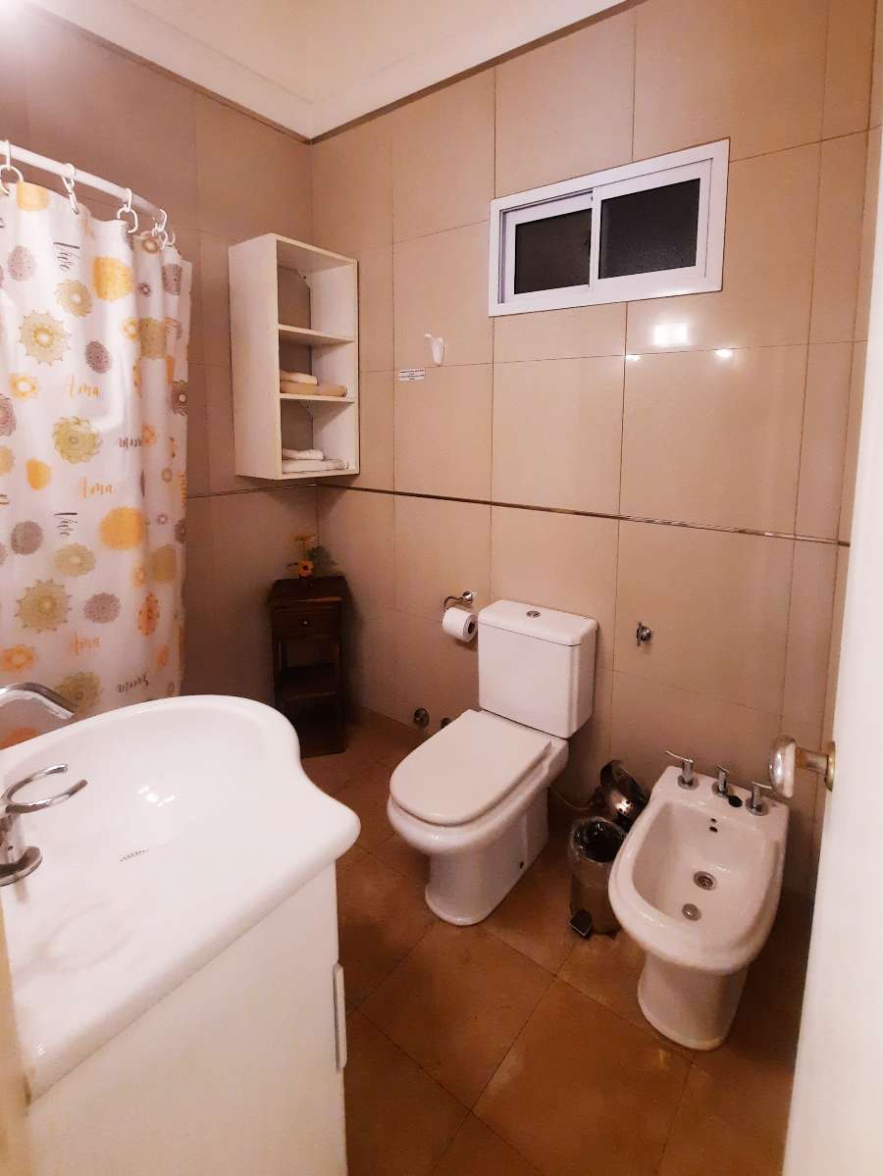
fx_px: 442
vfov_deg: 106.2
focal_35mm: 13
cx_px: 442
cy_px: 588
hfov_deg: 89.9
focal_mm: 1.74
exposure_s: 1/50
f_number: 2.2
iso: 250
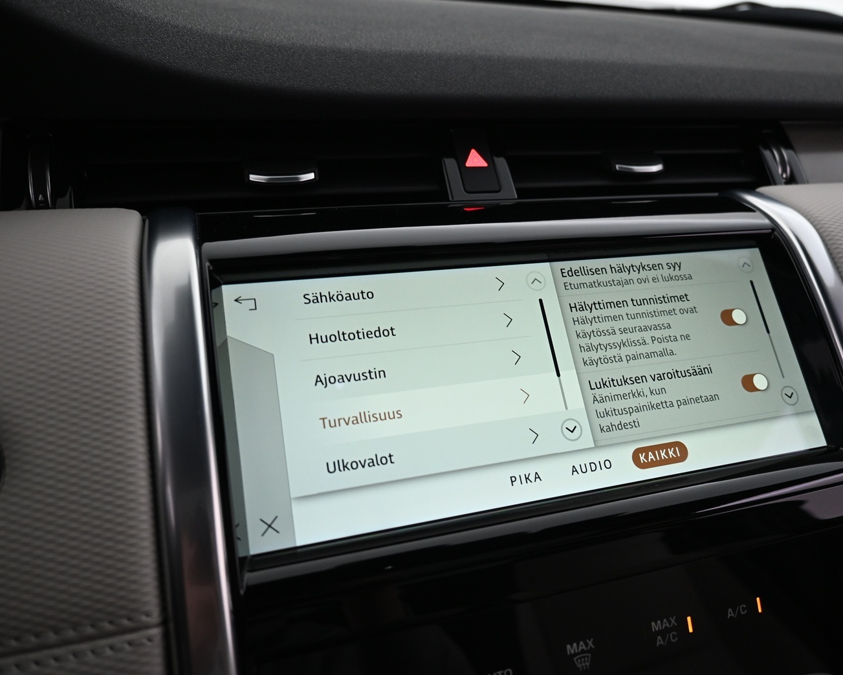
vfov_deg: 51.5
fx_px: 699
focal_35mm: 28
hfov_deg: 61.9
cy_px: 331
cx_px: 481
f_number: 3.5
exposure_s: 1/25
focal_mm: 16
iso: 640
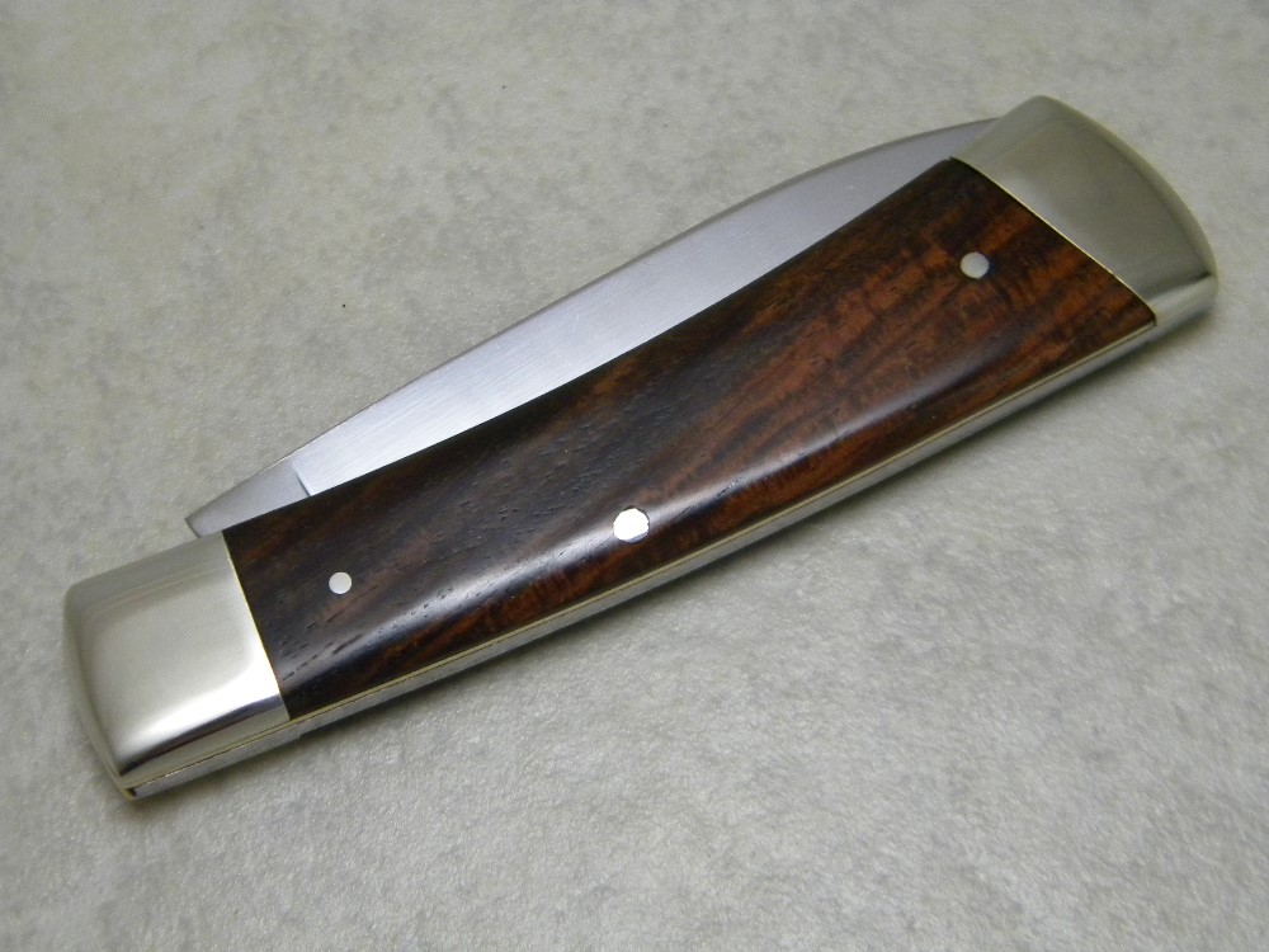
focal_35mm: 83
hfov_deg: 23.6
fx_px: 3043
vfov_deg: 17.8
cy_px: 476
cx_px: 634
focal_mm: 15.1
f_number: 4.5
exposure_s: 1/39.8
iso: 400
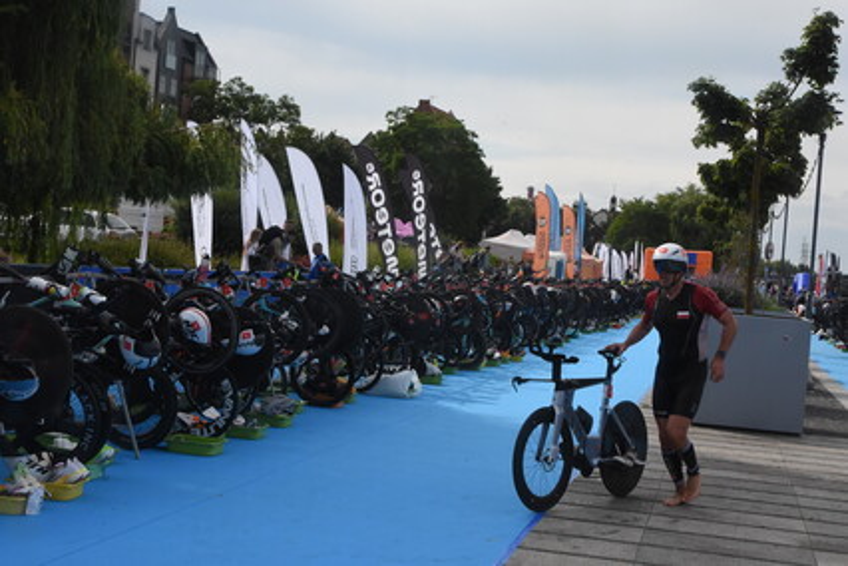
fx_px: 1343
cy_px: 283
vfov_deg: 23.8
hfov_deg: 35.1
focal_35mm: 57
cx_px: 424
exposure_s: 1/800
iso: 1250
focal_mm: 38
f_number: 14
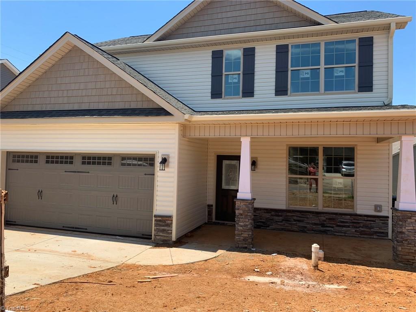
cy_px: 156
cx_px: 208
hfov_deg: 67.3
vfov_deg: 53.1
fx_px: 312
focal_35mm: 26
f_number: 1.8
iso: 25
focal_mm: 4.25
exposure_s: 1/1661
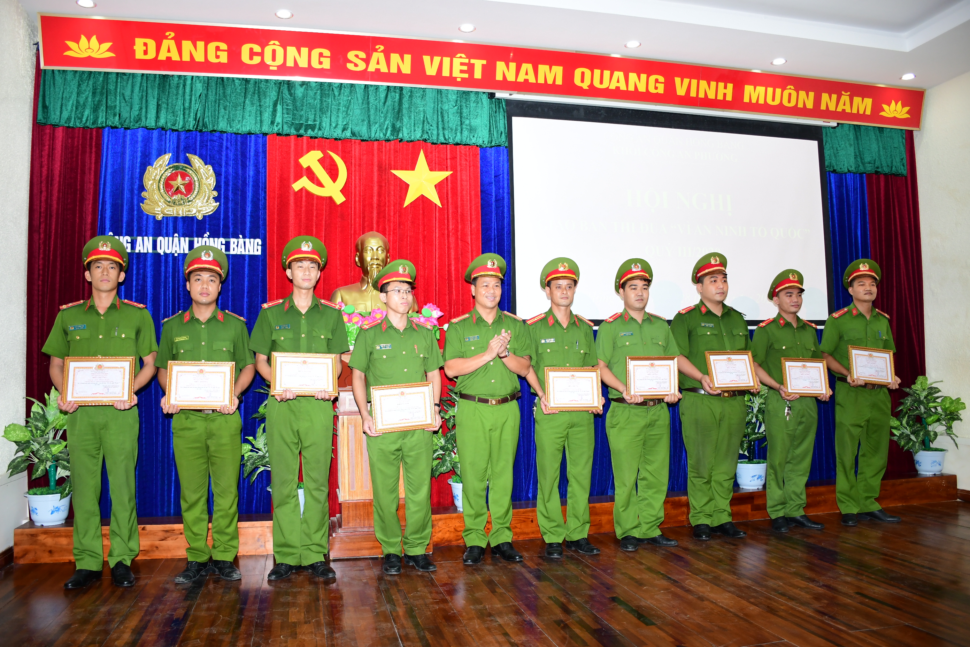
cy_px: 324
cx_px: 485
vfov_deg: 47.9
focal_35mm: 27
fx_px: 727
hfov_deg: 67.4
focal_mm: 18
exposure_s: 1/200
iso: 640
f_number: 3.5
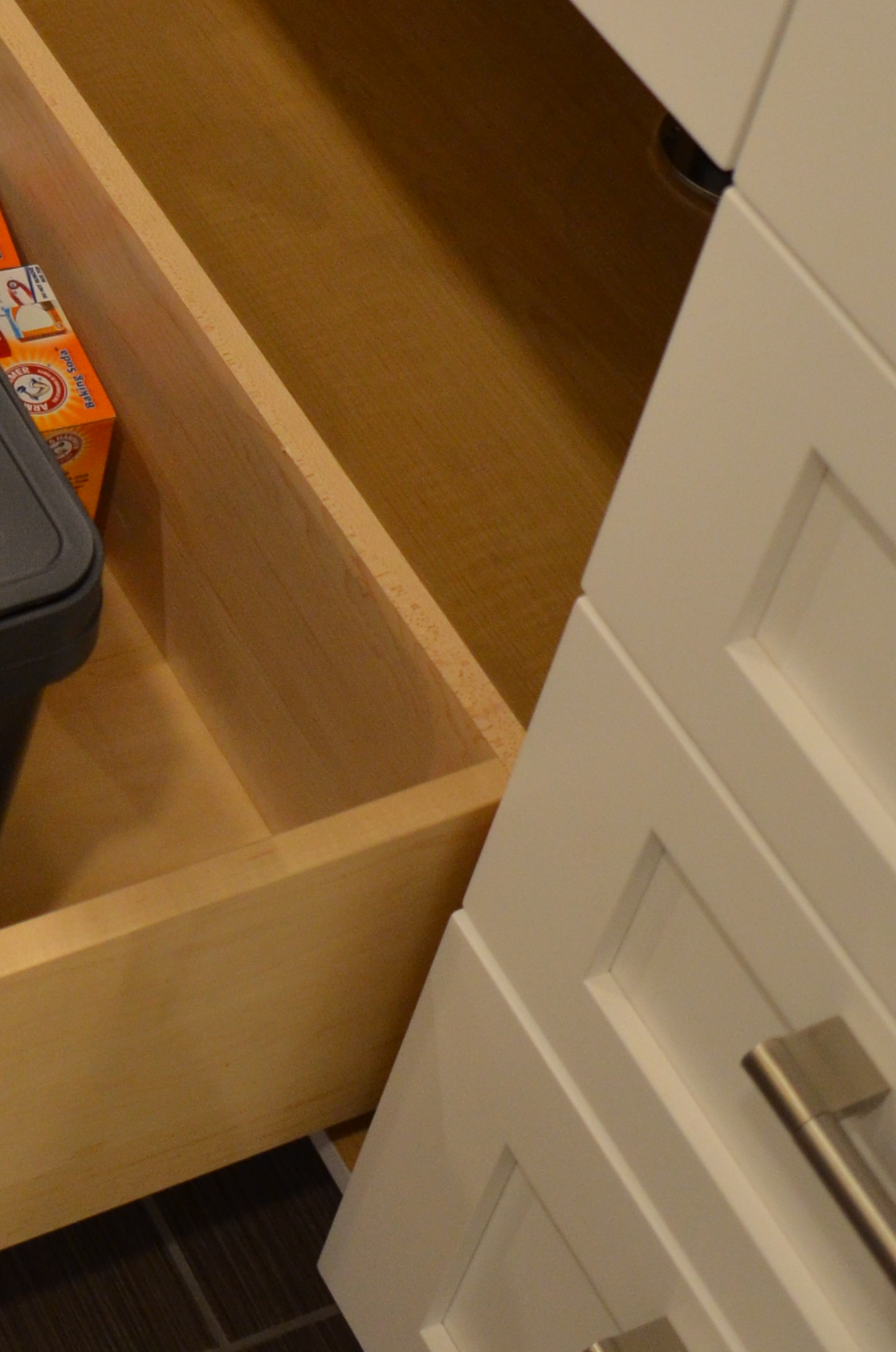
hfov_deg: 16.0
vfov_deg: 24.6
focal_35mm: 79
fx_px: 2961
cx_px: -364
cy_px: 18
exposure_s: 1/50
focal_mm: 18
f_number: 3.5
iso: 800
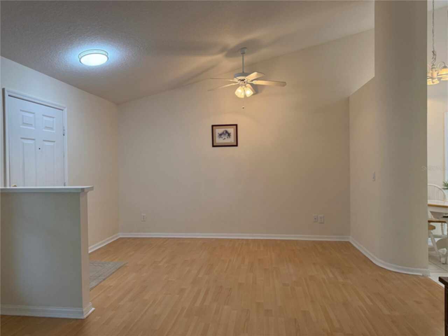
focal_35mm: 24
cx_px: 224
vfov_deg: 56.8
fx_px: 311
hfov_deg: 71.6
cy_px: 168
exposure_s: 1/120
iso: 200
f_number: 1.78
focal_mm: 6.76
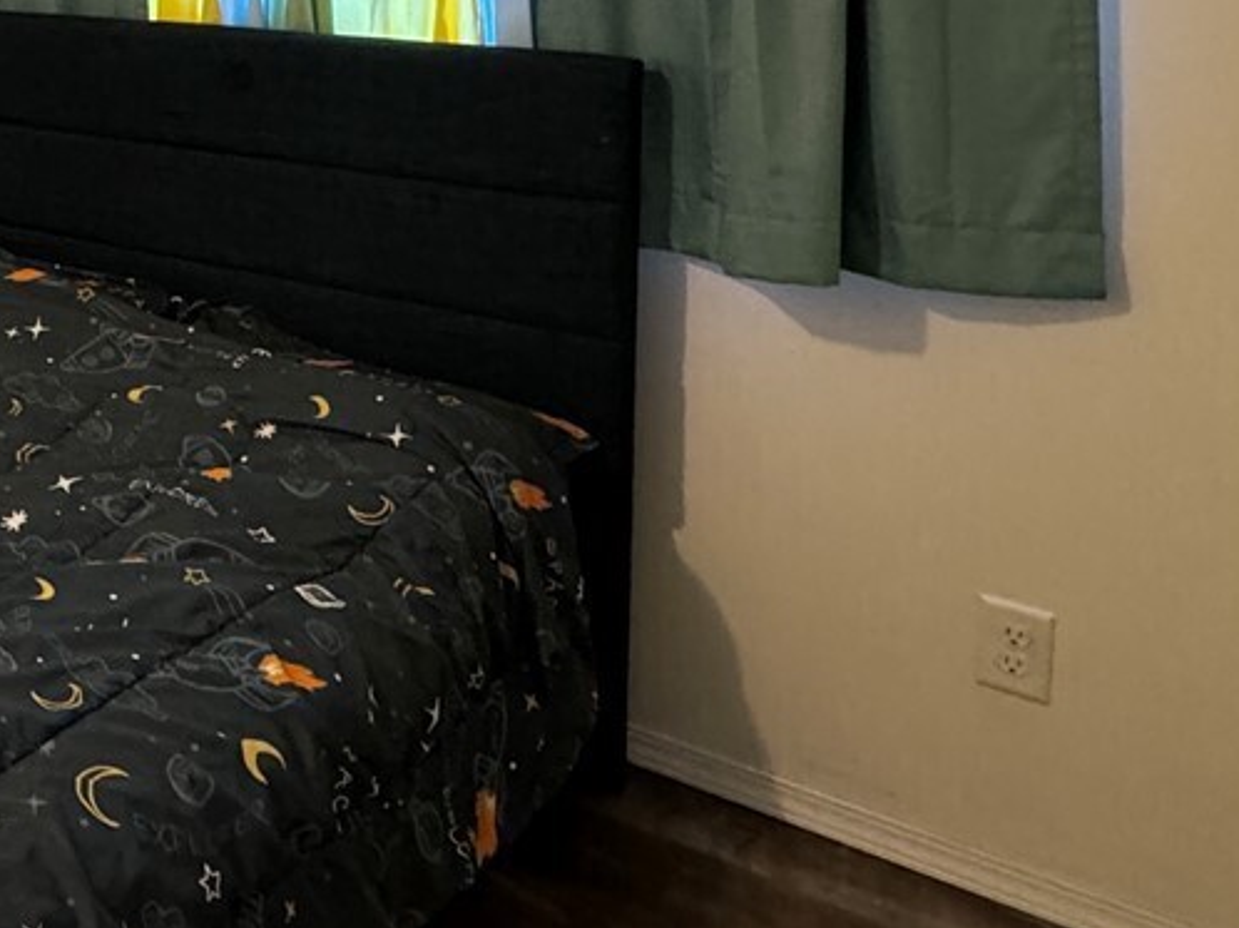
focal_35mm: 45
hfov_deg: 34.0
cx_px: -244
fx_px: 1610
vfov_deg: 29.7
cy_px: -25
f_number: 2.2
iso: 400
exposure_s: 1/60
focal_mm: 2.22
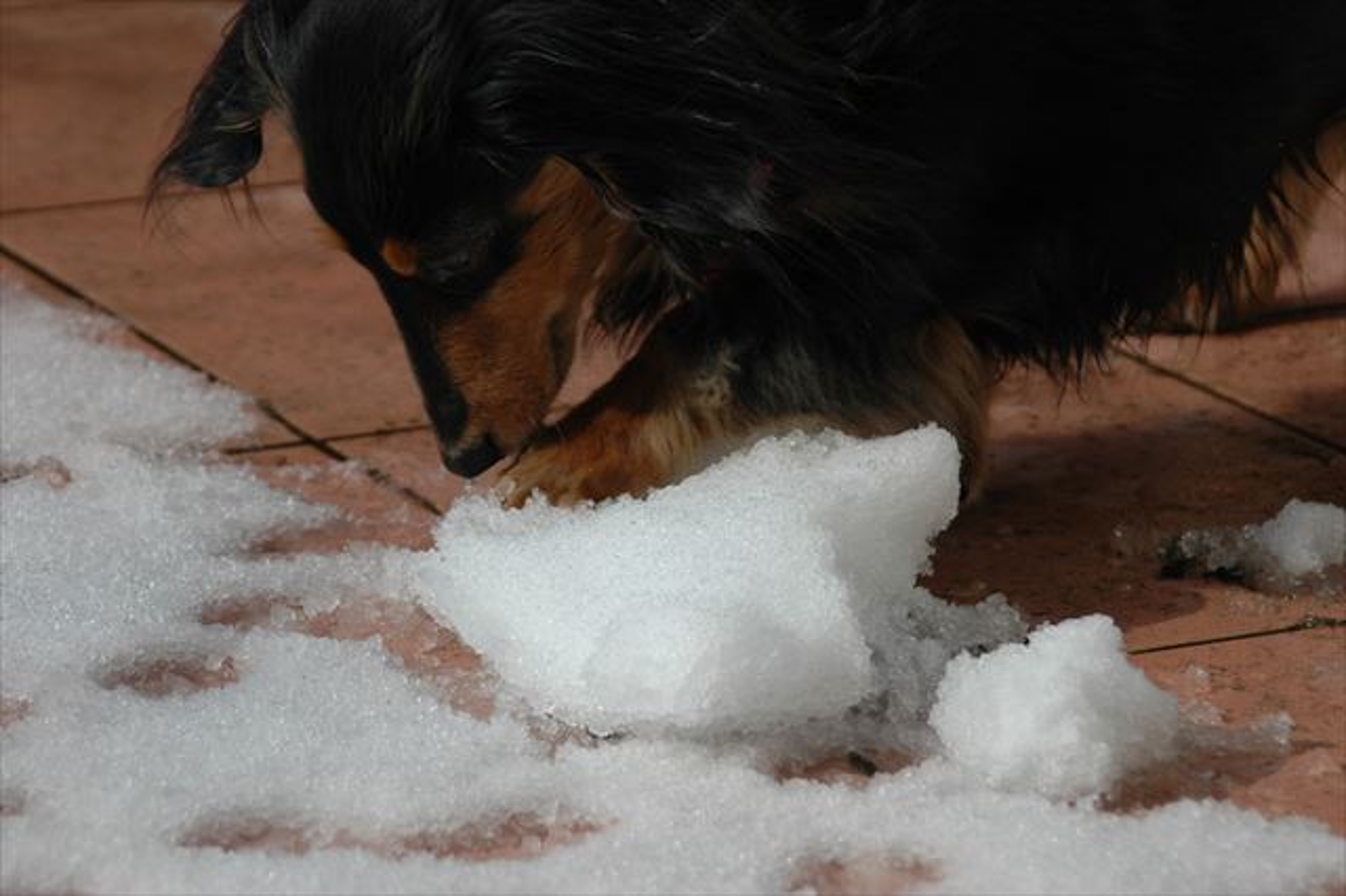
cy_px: 448
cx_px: 673
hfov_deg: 11.4
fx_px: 6726
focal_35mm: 180
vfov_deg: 7.6
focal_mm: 120
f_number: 7.1
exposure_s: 1/800
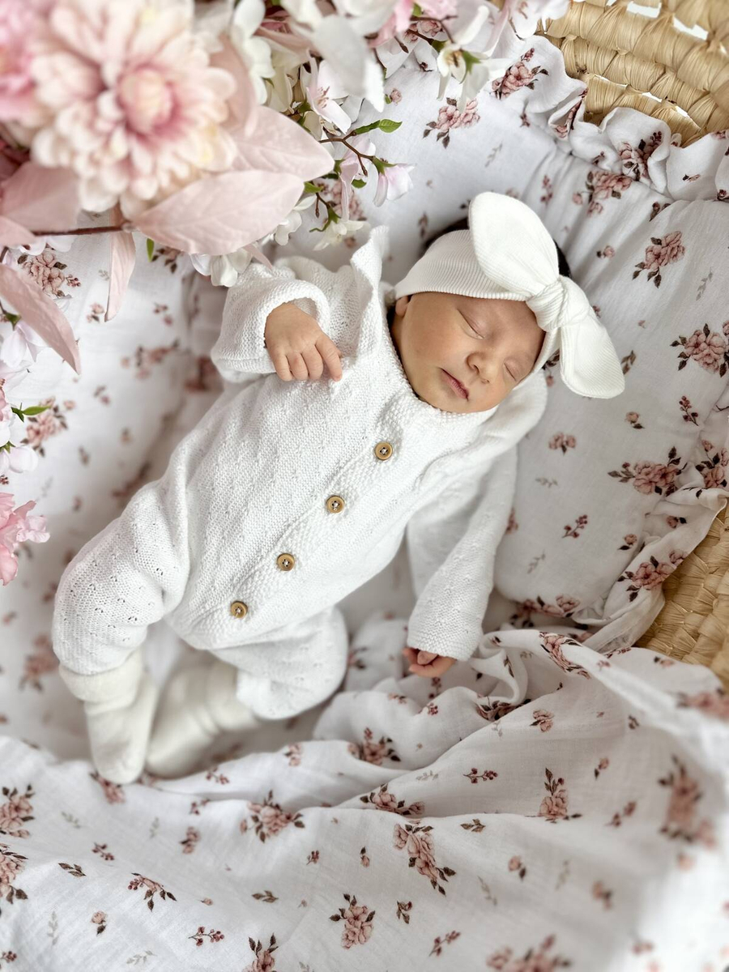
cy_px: 486
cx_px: 364
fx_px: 674
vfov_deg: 71.6
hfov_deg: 56.8
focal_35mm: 24
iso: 100
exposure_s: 1/121
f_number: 1.78
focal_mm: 6.86
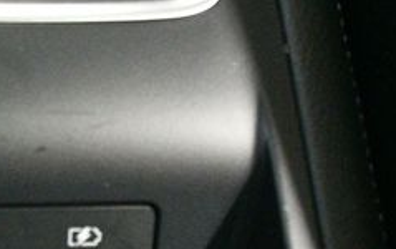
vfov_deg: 11.8
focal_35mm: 109
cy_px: 299
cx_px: 35
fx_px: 1178
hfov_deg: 18.7
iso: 12800
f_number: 4
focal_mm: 27
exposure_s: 1/13
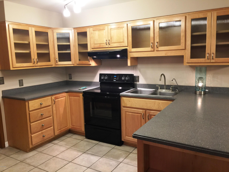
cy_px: 86
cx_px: 114
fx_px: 192
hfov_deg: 61.7
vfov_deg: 48.2
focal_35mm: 29
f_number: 2.2
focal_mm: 4.15
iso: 50
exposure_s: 1/15
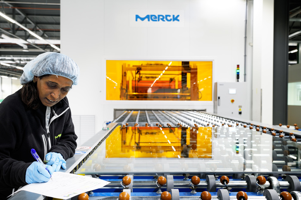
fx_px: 293
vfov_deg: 37.8
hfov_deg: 54.4
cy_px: 100
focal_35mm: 35
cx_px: 150
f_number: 6.3
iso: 320
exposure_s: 1/10
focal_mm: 35
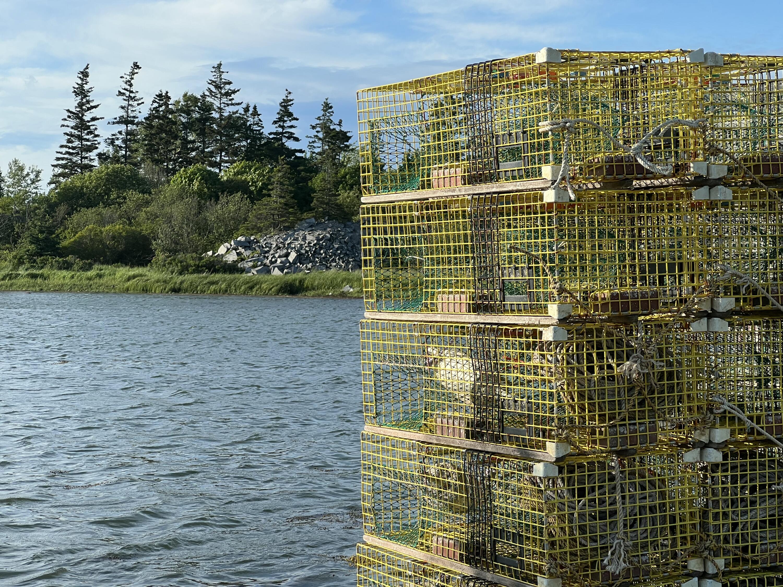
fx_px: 1742
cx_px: 392
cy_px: 294
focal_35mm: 77
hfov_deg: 25.3
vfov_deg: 19.1
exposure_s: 1/533
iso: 32
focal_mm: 9
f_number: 2.8
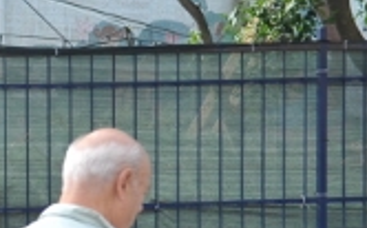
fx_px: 1867
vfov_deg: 6.9
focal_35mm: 187
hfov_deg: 9.9
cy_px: 305
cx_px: -502
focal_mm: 38
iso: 400
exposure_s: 1/500
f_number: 4.5
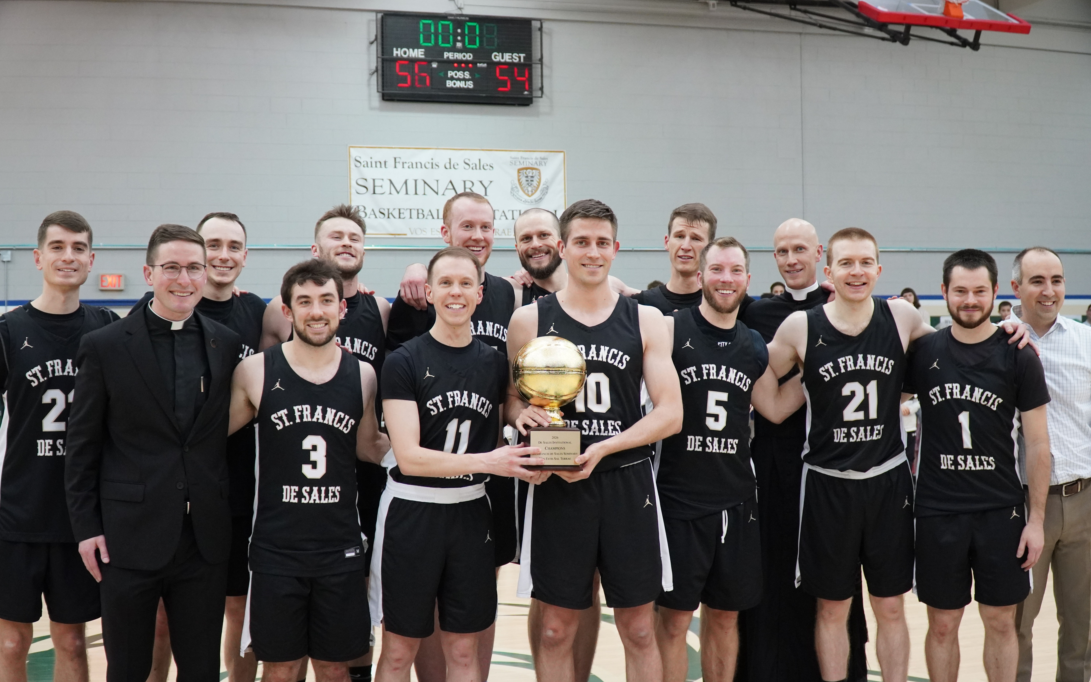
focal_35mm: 42
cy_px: 358
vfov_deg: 30.9
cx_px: 543
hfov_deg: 47.7
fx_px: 1234
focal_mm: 27
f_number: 4
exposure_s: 1/320
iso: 2500
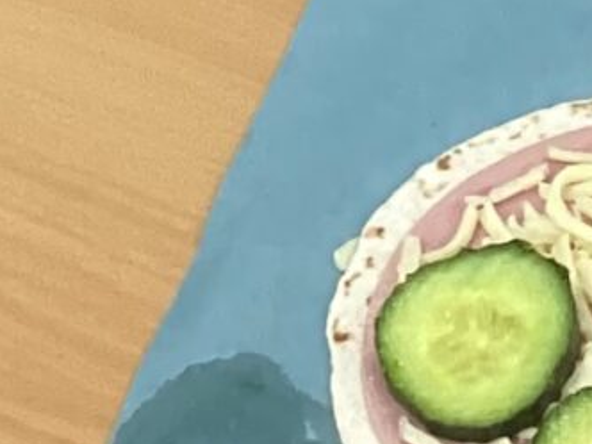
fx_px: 4087
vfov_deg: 5.9
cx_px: 555
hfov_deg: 8.3
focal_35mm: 239
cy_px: -731
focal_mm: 3.3
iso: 250
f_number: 2.4
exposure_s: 1/60
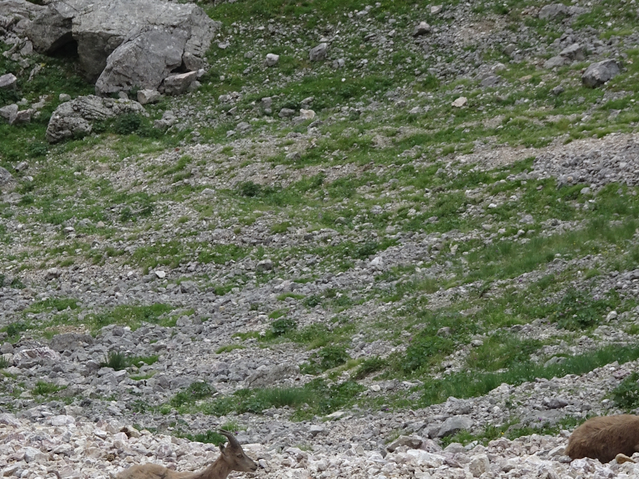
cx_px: 205
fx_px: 3582
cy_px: 454
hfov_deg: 10.2
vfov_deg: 7.6
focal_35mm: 194
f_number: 5
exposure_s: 1/250
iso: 80
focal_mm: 17.49
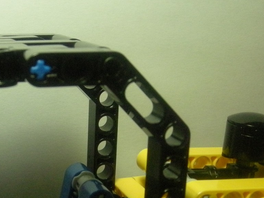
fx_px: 564
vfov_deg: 19.8
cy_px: 143
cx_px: 22
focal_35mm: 74
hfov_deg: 25.4
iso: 400
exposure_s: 1/36
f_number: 2.8
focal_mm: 5.7
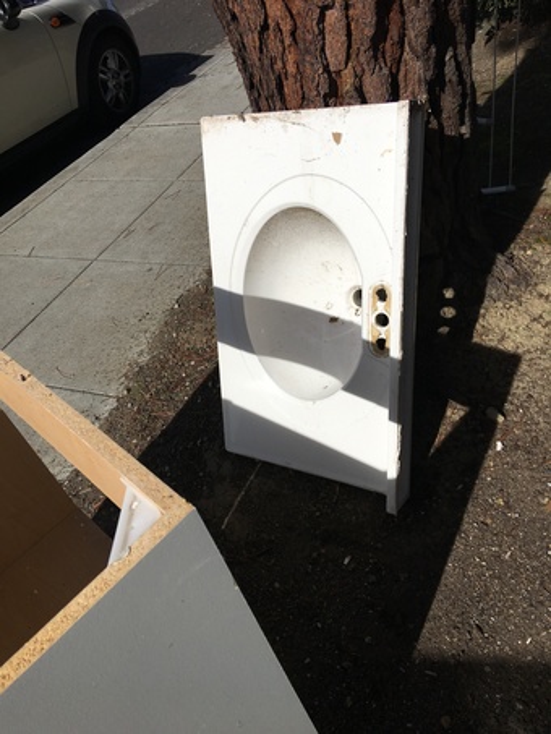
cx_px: 276
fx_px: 615
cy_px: 367
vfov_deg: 61.6
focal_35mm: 29
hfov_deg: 48.2
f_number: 2.2
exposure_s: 1/4808
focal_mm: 4.15
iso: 25
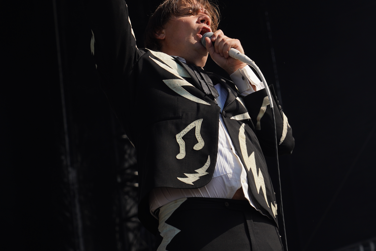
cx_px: 228
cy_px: 76
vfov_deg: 7.8
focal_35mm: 175
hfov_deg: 11.7
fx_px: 1828
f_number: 7.1
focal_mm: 105
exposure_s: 1/400
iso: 100
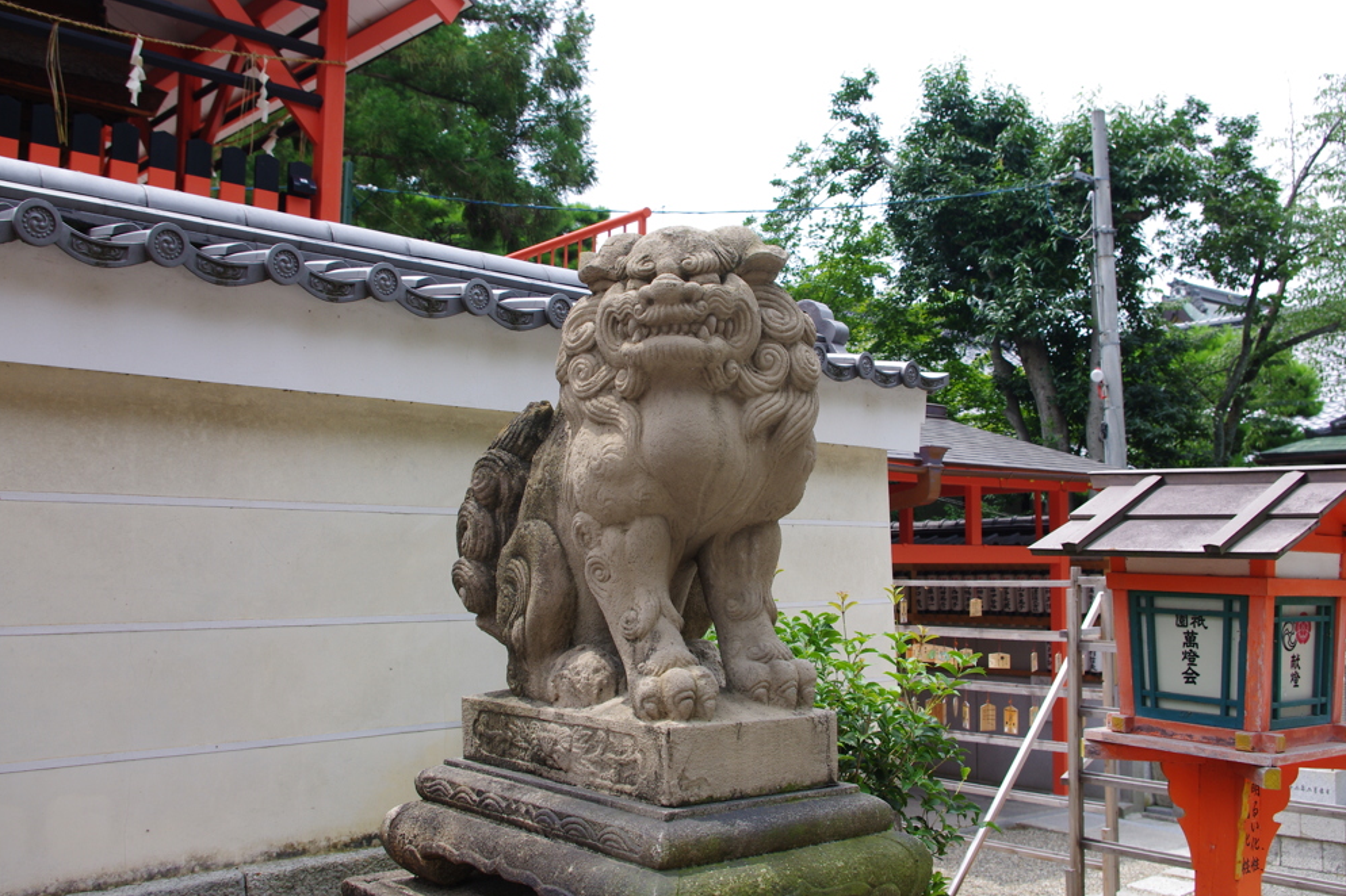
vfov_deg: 37.8
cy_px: 444
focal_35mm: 35
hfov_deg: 54.4
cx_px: 681
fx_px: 1308
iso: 200
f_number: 6.3
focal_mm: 23.13
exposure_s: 1/250
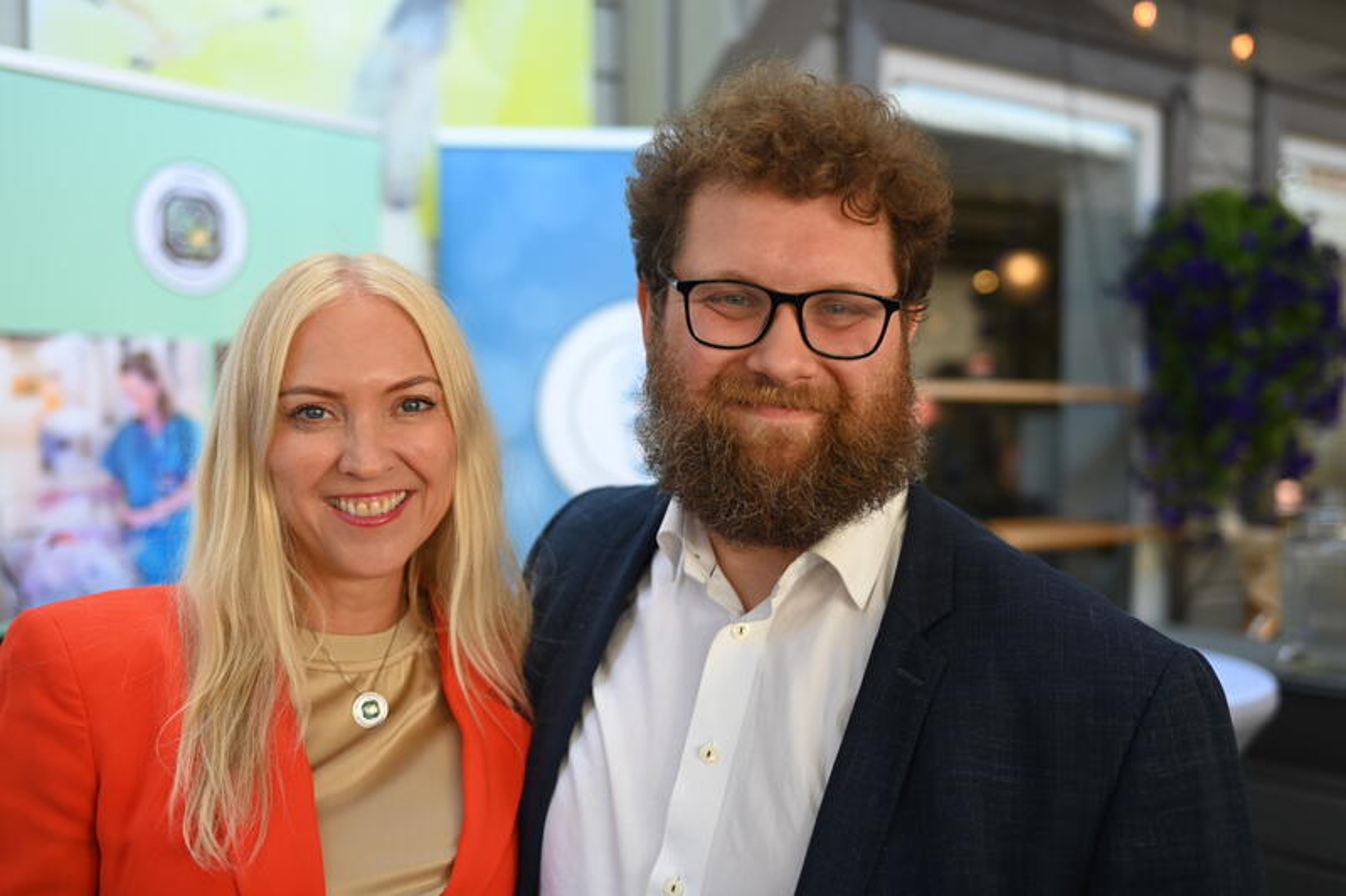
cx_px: 673
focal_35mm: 40
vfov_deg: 33.4
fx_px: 1495
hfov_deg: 48.5
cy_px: 448
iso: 400
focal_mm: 40
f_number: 2.5
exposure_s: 1/640
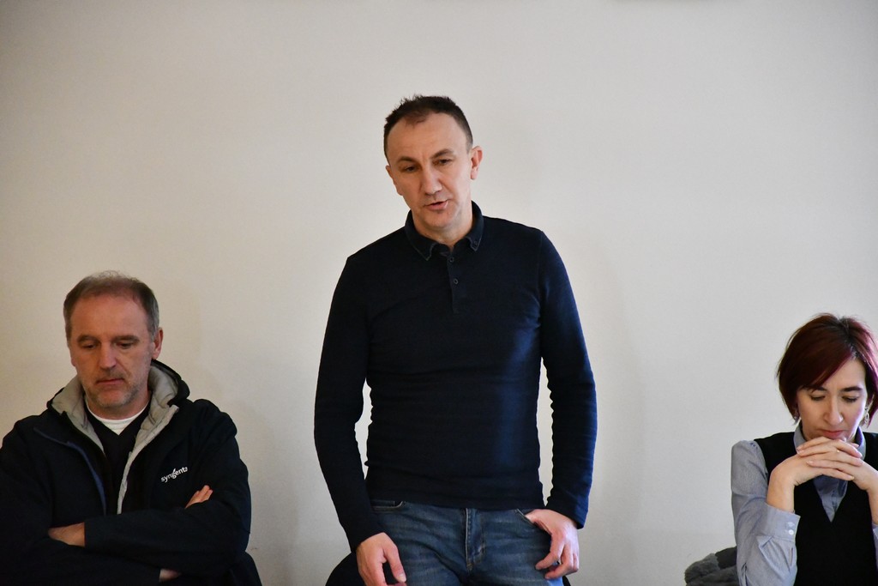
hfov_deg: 9.8
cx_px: 439
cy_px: 293
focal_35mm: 210
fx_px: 5122
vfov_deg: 6.5
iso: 12800
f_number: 5.6
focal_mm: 140
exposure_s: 1/250
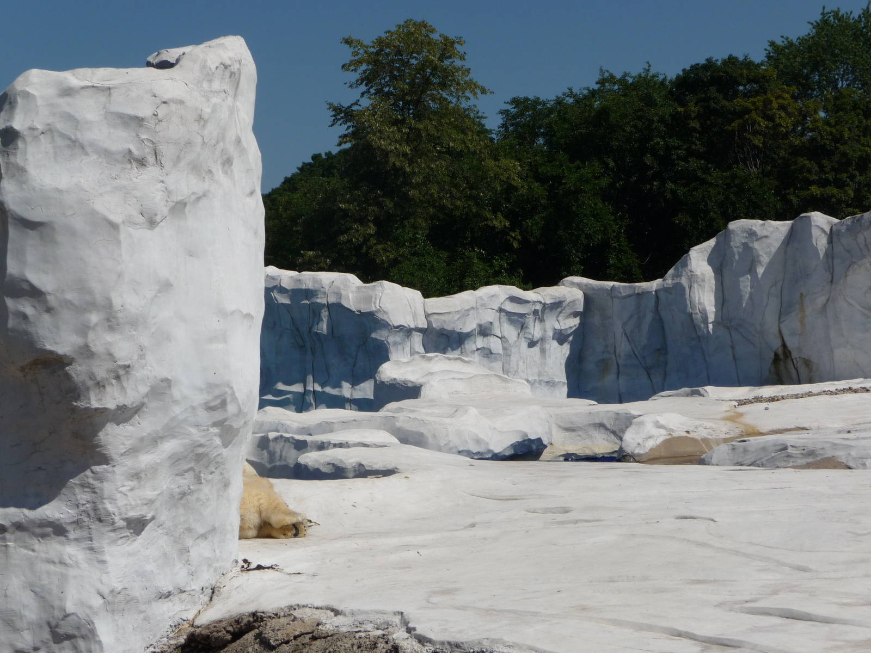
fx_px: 2114
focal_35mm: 84
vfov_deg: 17.6
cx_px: 436
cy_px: 326
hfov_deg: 23.3
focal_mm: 14.2
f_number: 11
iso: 100
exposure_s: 1/320
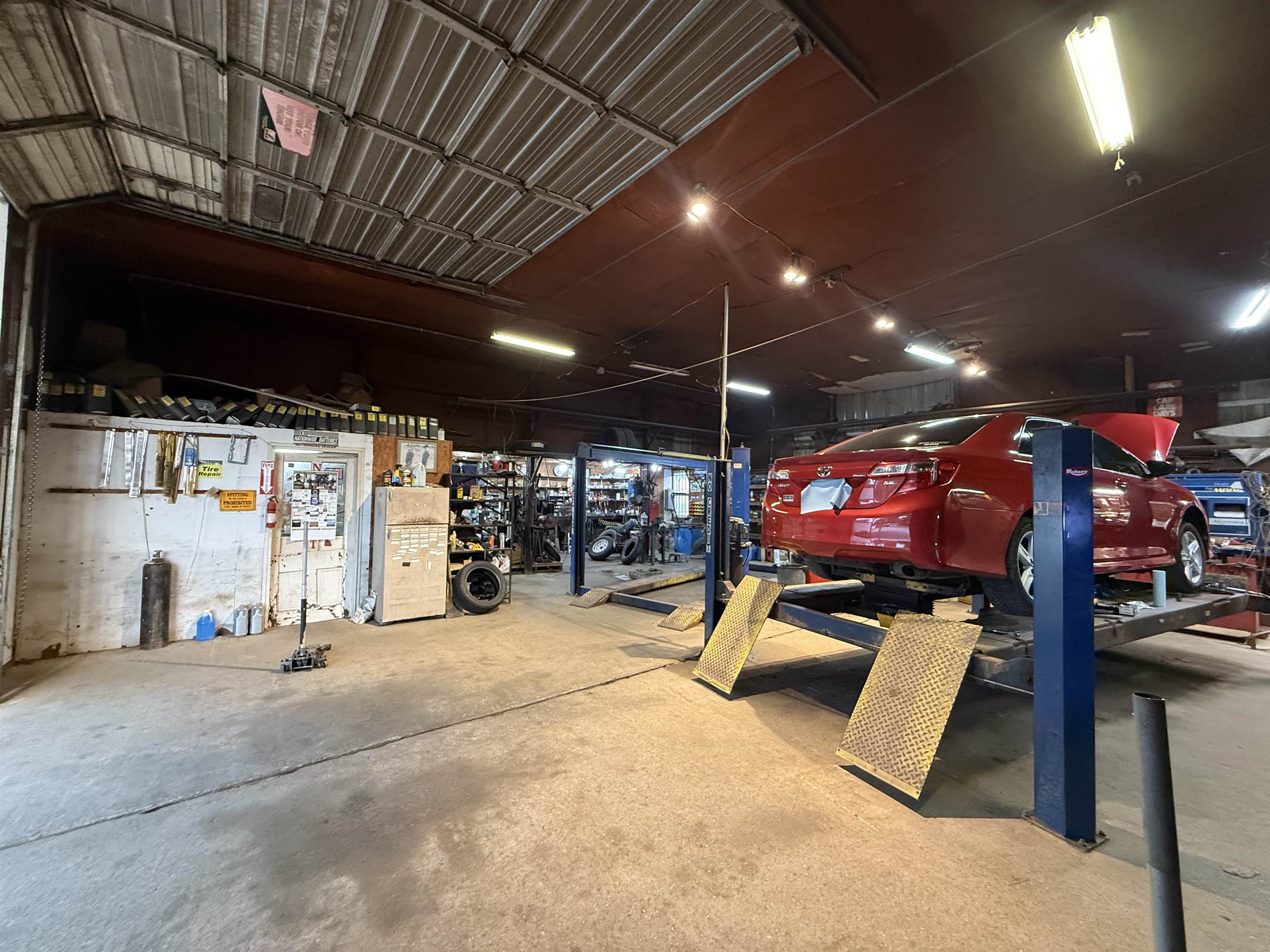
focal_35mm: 14
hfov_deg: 102.1
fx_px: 514
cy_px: 476
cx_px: 635
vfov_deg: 85.7
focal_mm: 2.22
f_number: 2.2
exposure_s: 1/60
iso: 640
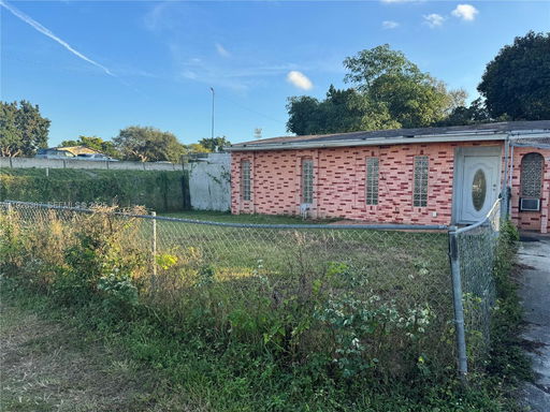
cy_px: 206
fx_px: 381
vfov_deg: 56.8
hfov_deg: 71.6
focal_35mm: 24
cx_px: 275
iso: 80
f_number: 1.78
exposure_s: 1/1488
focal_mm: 6.76
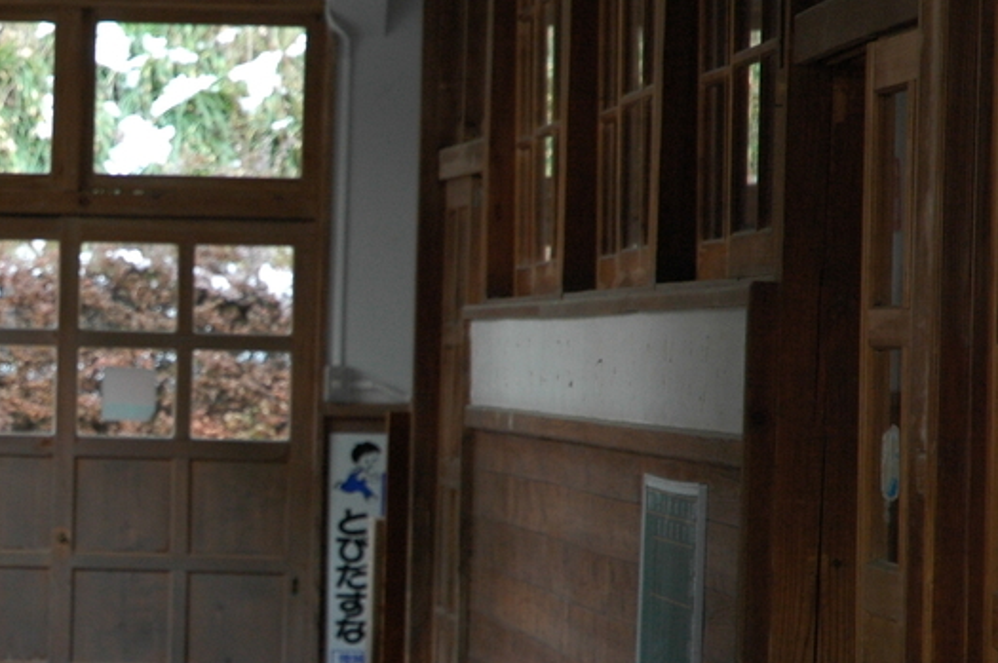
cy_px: 380
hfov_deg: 8.5
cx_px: -10
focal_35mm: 240
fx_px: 6647
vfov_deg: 5.7
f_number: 4.5
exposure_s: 1/60
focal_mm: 70
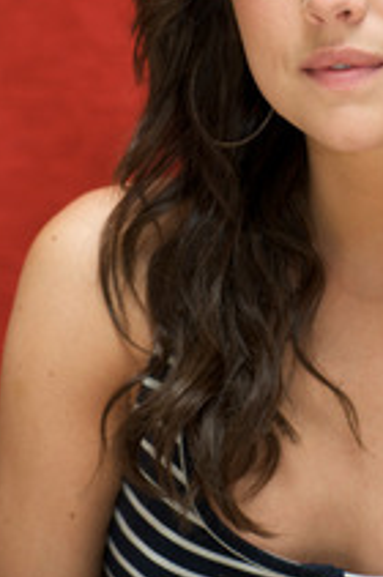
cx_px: 319
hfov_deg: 6.4
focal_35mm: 212
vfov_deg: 9.7
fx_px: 3394
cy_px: 112
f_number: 5
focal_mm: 112
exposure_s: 1/60
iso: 500
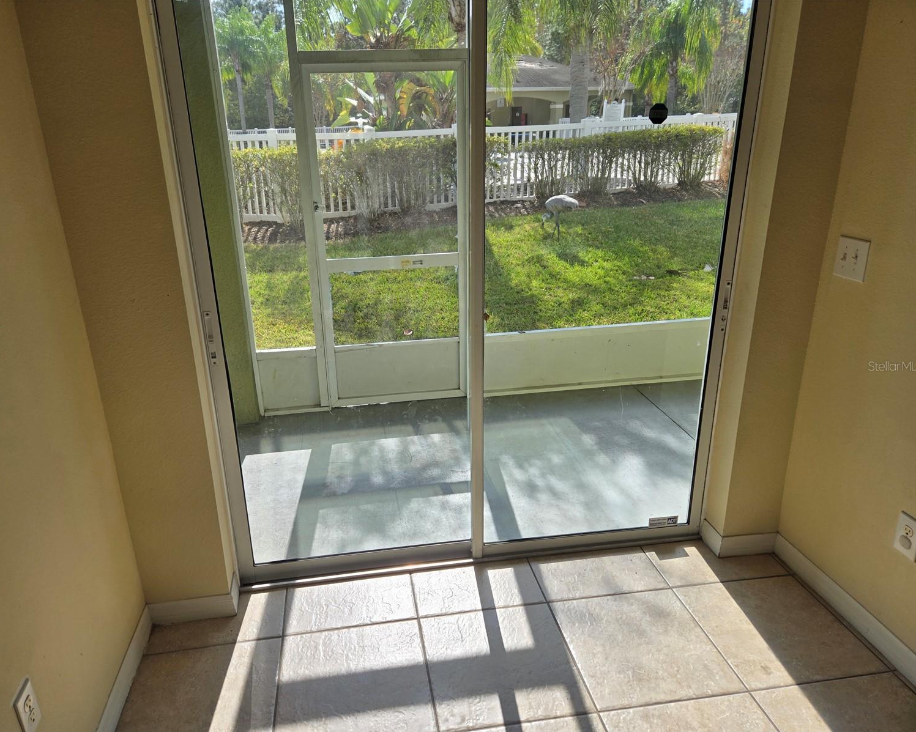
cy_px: 366
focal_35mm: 24
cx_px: 436
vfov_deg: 58.8
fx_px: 651
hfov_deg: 70.3
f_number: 1.8
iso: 25
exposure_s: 1/1002
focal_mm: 5.4
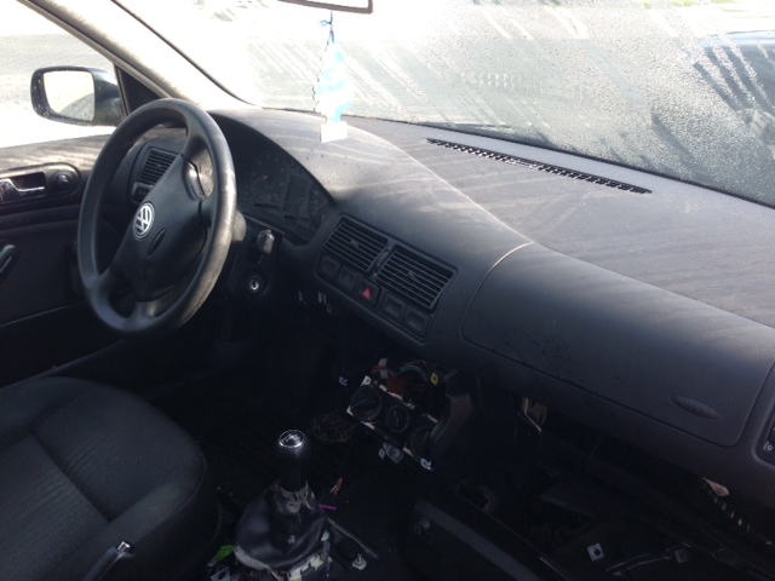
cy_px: 290
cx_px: 388
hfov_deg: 55.4
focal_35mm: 33
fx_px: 739
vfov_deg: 42.9
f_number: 2.4
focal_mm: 4.13
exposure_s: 1/153
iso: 50
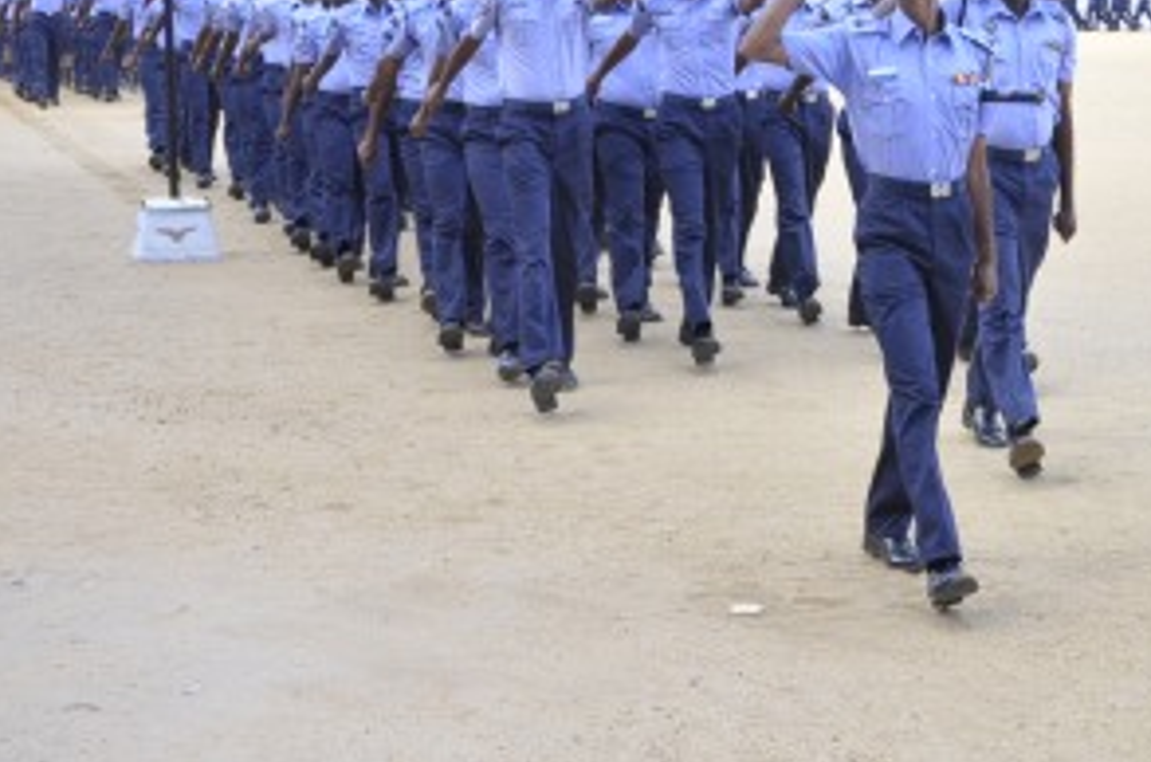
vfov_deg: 16.9
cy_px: 165
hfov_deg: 24.8
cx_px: 1002
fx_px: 2552
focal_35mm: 80
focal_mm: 26
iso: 200
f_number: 5.6
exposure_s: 1/100
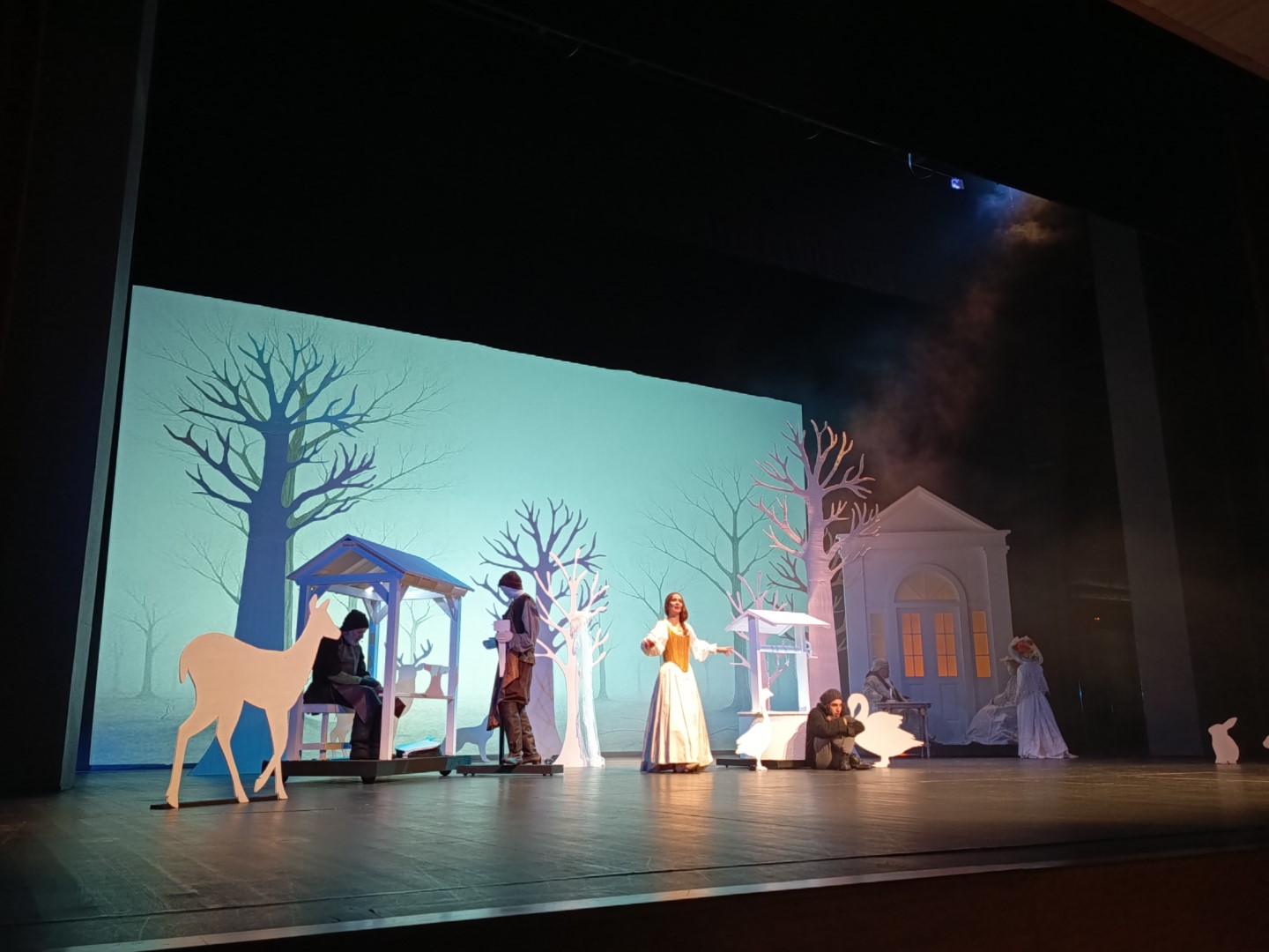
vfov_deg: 35.1
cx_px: 634
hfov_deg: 45.8
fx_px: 1503
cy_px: 476
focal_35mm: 41
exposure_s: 1/20
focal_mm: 5.24
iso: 1725
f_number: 1.7
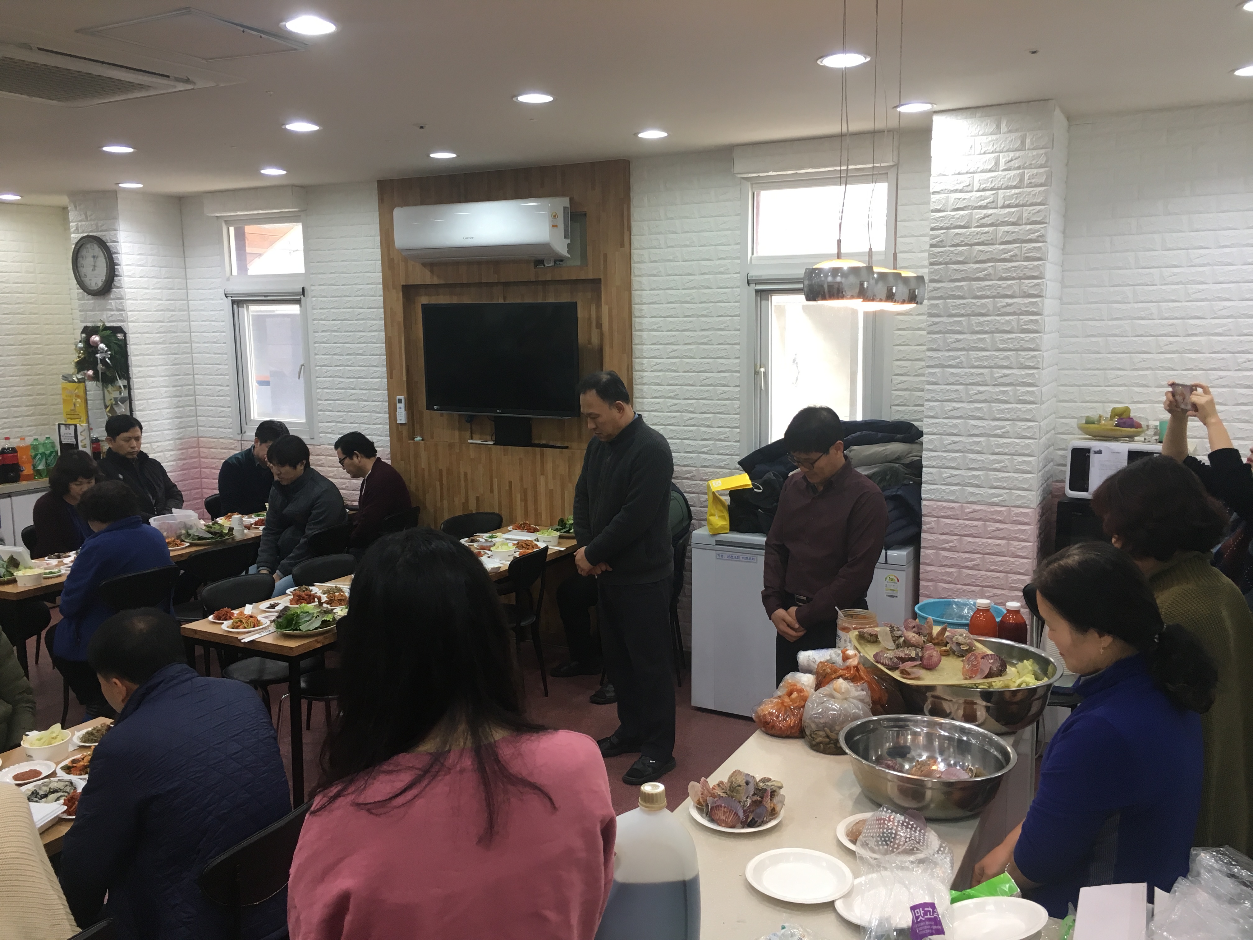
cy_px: 470
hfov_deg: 61.7
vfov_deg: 48.2
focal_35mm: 29
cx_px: 626
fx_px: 1050
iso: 64
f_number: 2.2
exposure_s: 1/30
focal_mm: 4.15
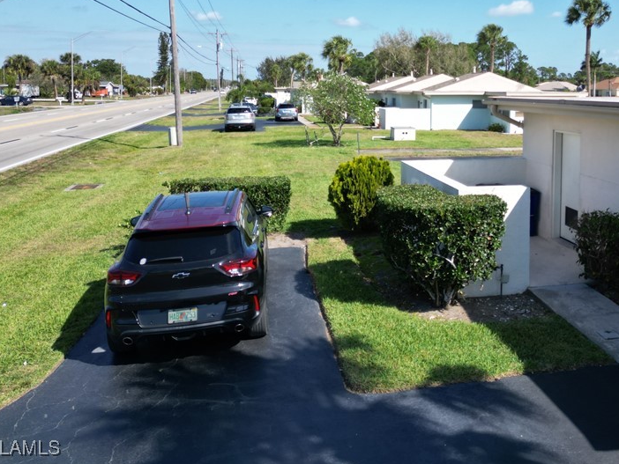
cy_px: 129
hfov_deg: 51.8
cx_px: 404
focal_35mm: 35
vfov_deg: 39.9
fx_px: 626
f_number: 1.7
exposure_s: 1/2500
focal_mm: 6.72
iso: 120
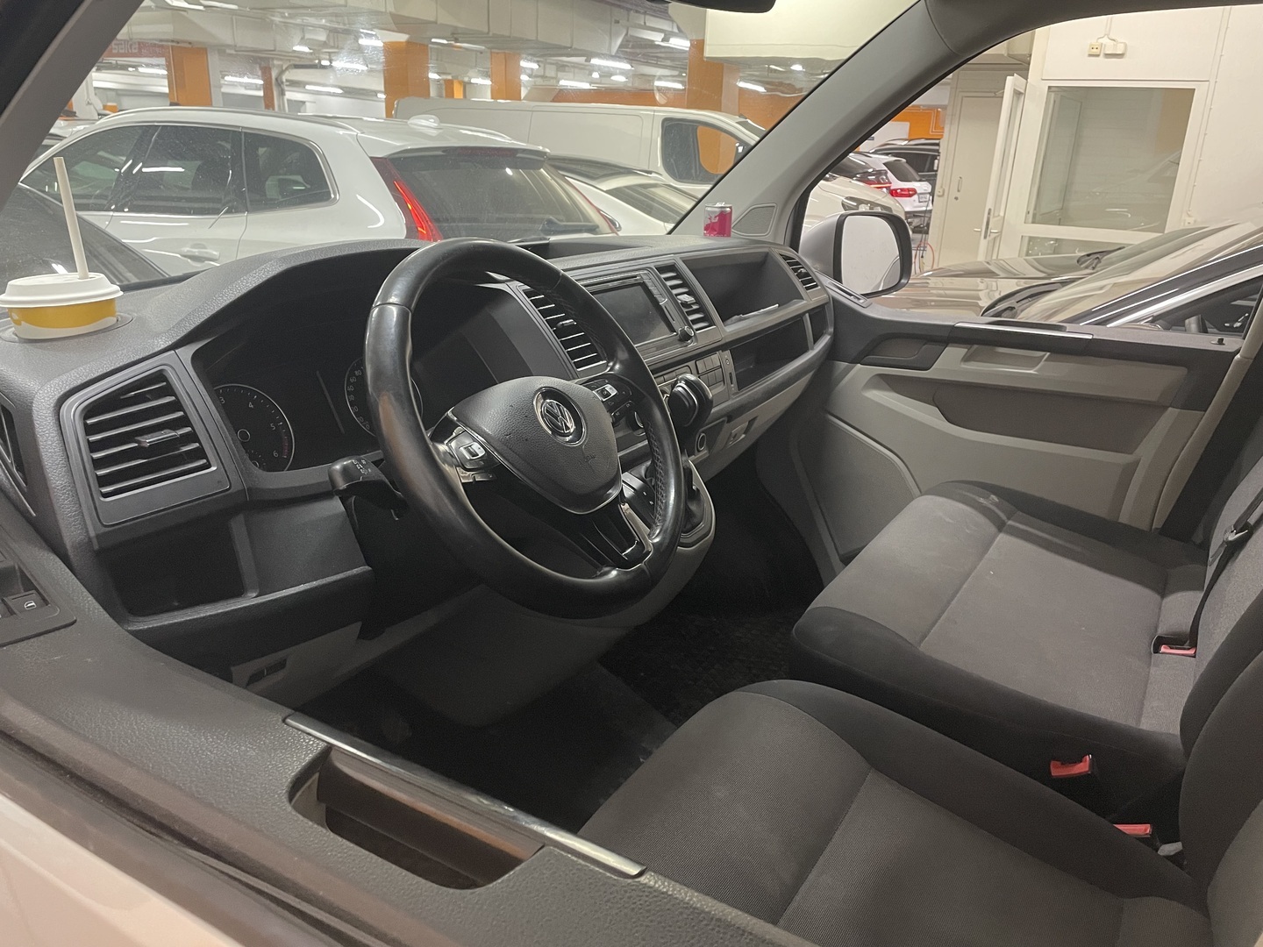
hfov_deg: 67.3
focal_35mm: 26
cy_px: 474
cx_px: 632
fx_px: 949
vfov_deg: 53.1
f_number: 1.6
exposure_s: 1/50
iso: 400
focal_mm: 4.2
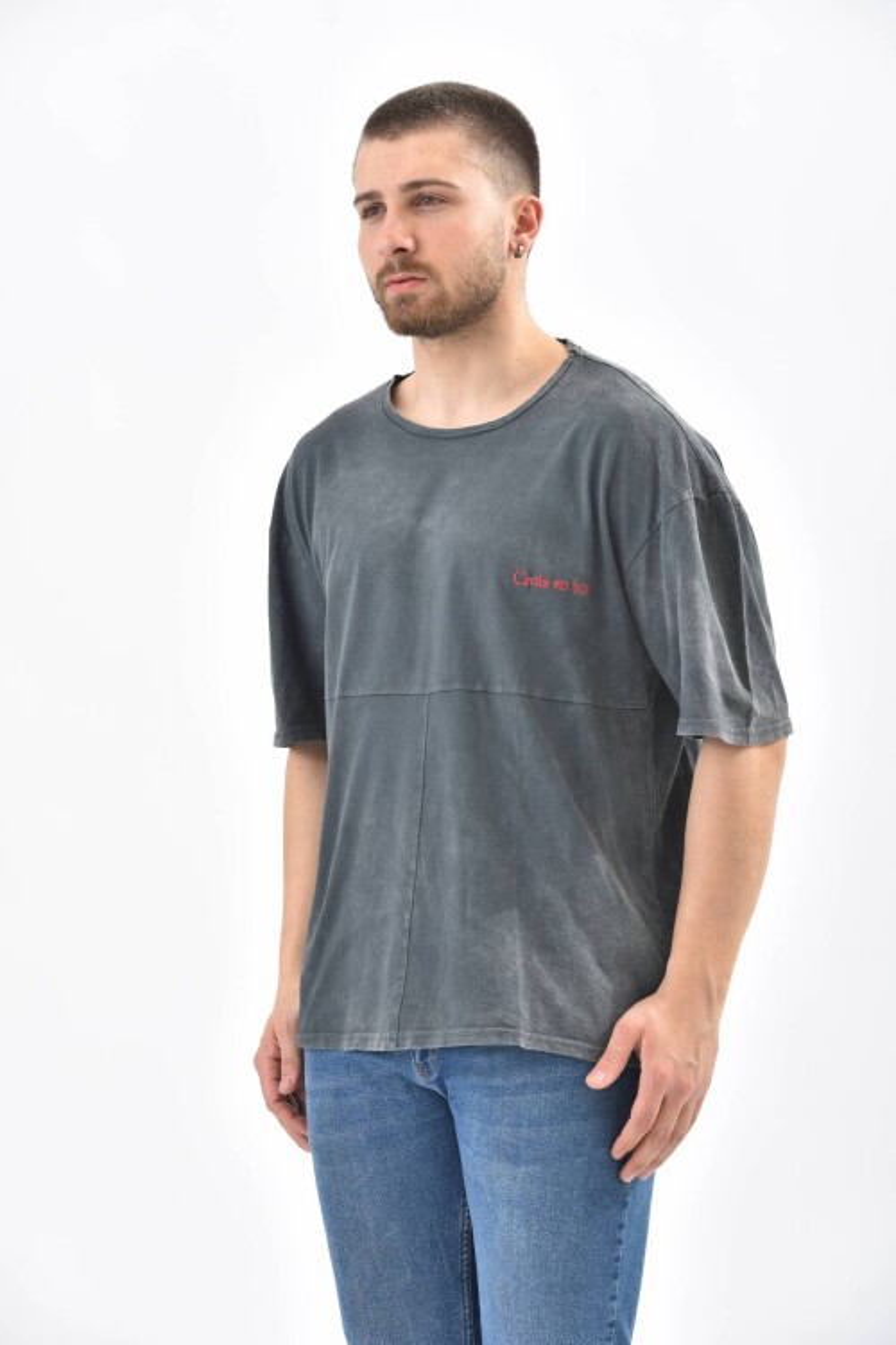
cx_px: 448
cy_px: 672
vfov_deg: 18.3
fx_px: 4181
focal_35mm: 112
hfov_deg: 12.2
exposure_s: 1/160
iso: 100
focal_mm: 112
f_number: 7.1
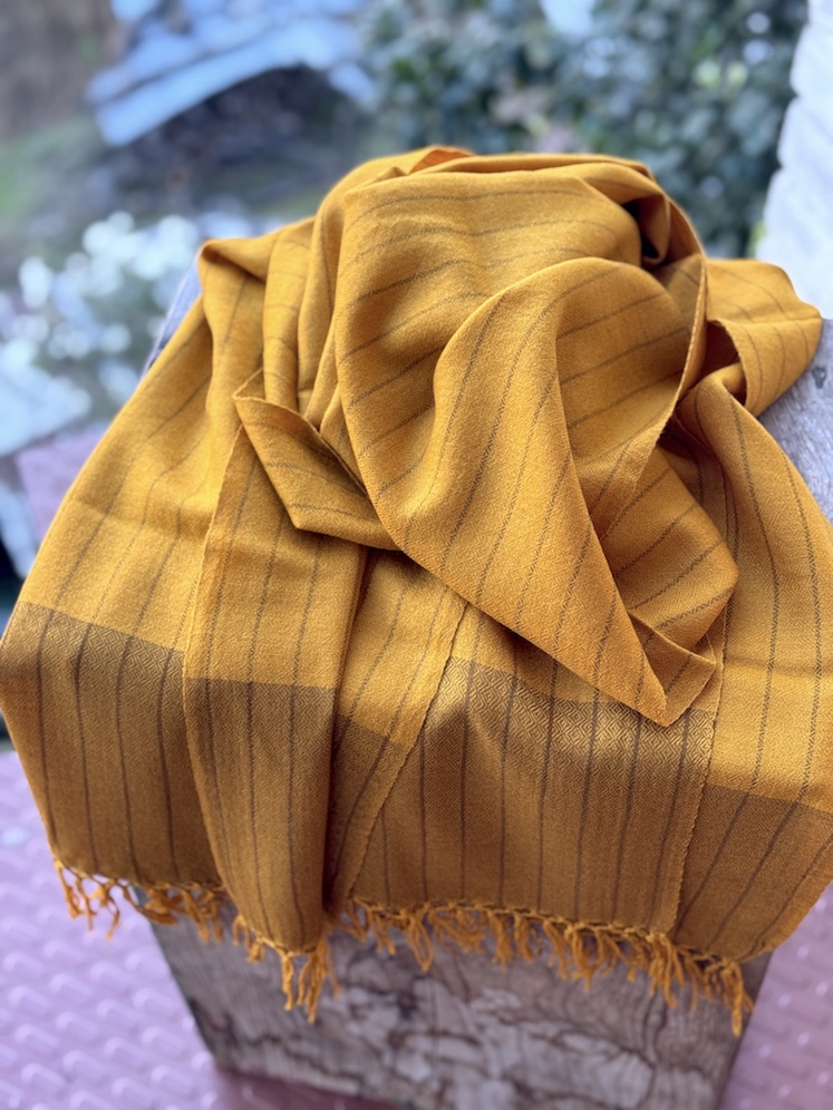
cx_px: 416
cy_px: 555
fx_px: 1540
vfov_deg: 39.7
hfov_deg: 30.3
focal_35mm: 48
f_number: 1.78
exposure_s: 1/121
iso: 64
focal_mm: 6.76
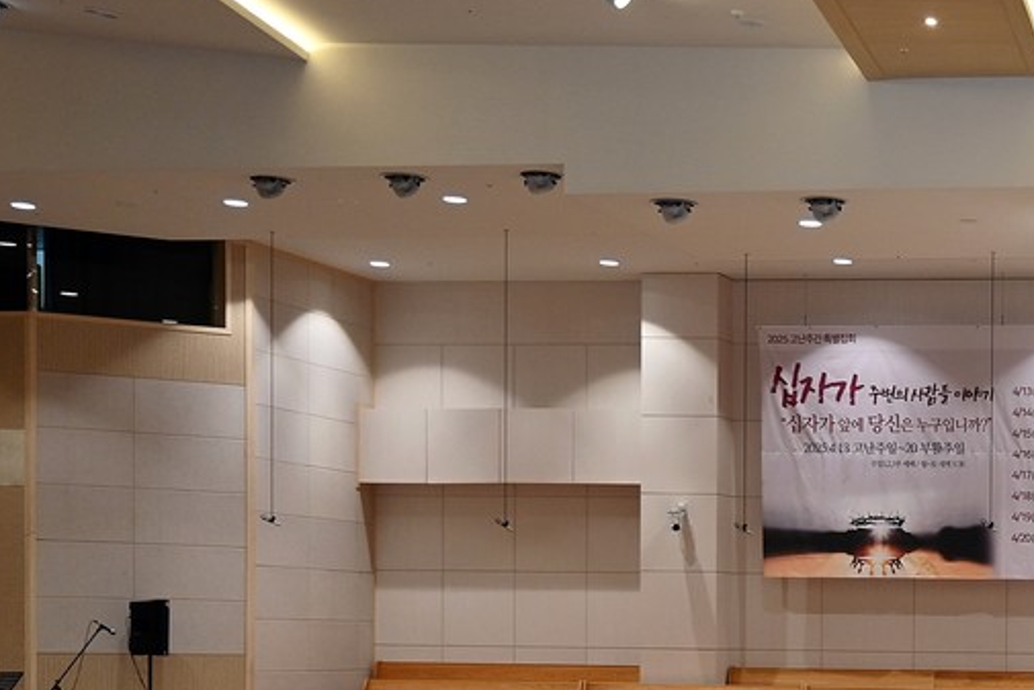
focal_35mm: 78
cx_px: 1255
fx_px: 2238
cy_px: 711
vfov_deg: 17.1
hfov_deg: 23.6
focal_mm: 20.5
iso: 360
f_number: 4
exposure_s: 1/60
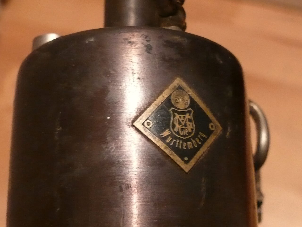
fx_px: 305
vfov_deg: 40.7
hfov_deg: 52.6
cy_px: 114
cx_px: 151
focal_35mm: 35
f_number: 2.8
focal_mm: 7.4
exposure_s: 1/20
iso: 400
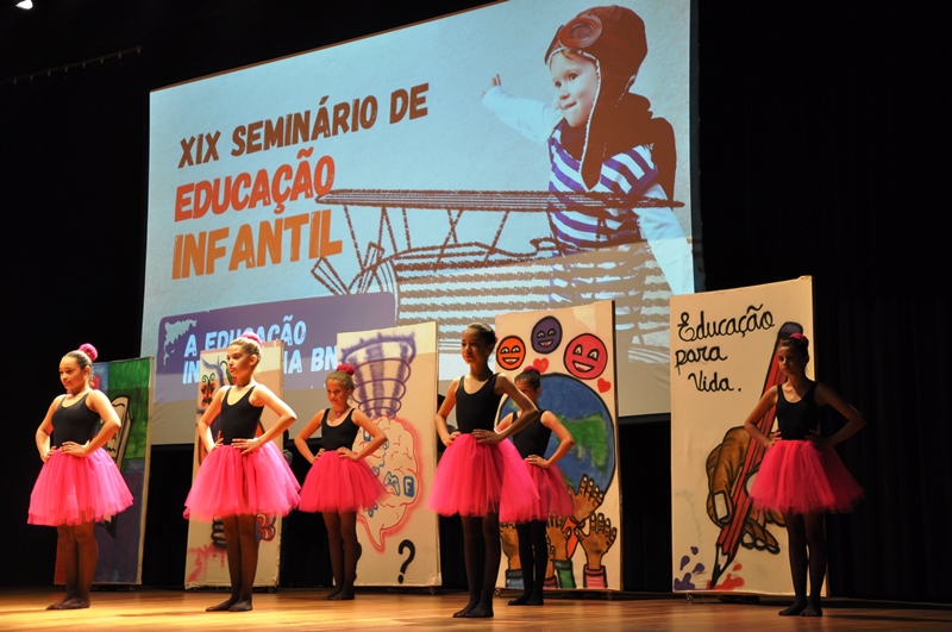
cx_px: 476
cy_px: 316
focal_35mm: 52
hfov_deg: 37.9
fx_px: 1386
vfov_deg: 25.7
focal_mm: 35
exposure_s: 1/20
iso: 400
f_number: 4.5
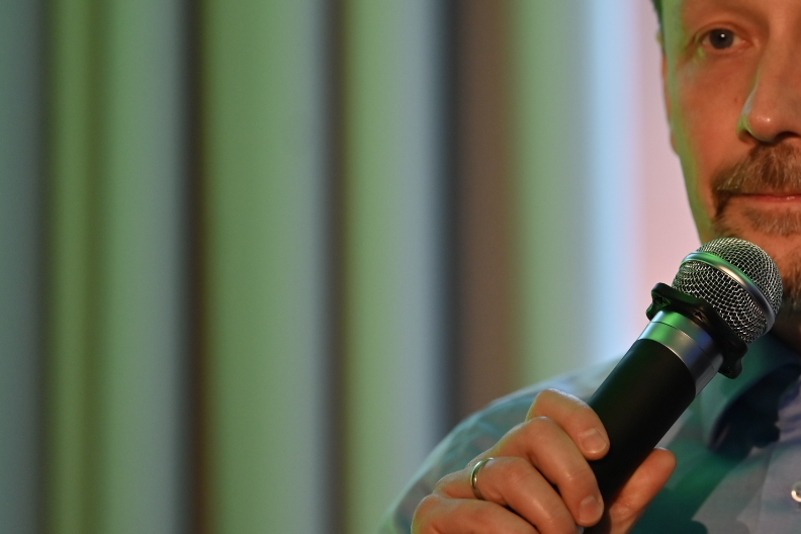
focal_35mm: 368
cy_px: 161
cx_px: 801
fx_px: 8187
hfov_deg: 5.6
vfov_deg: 3.7
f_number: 2.8
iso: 360
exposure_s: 1/400
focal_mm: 180
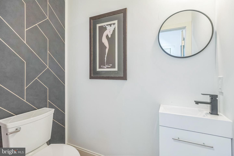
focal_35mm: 16
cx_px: 117
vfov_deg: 73.7
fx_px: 104
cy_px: 78
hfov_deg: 96.7
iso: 800
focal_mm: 16
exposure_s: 1/60
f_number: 4
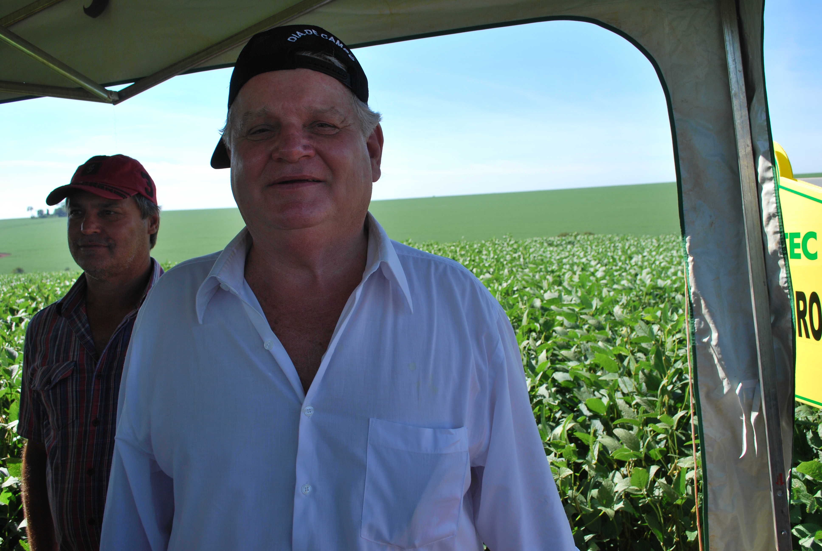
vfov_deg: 40.1
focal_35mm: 33
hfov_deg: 57.2
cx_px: 411
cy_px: 276
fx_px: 754
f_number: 7.1
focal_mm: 22
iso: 100
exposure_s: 1/200
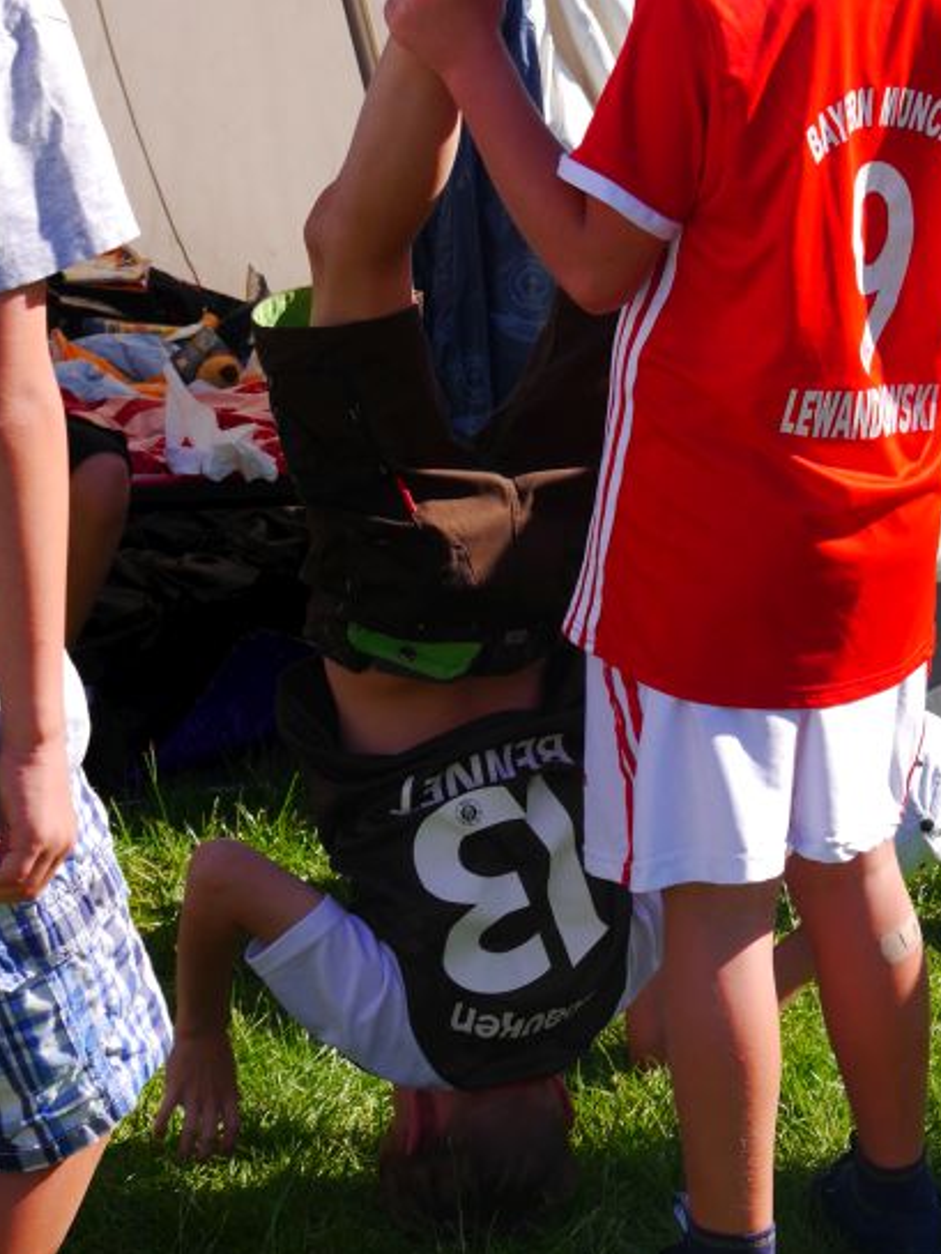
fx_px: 3985
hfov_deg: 13.4
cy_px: 557
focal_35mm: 110
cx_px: 801
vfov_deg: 17.9
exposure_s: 1/320
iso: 160
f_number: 7.1
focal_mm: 30
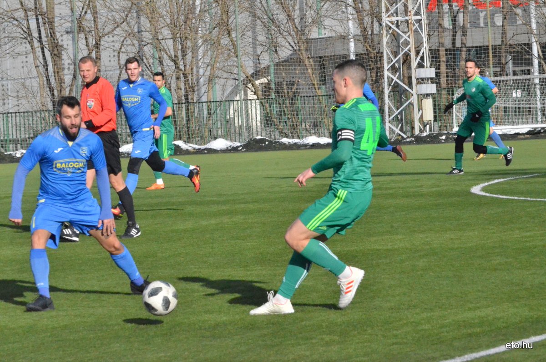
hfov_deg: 11.0
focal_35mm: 188
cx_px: 273
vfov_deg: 7.3
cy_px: 181
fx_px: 2838
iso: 6400
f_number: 18
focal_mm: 125
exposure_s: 1/5000
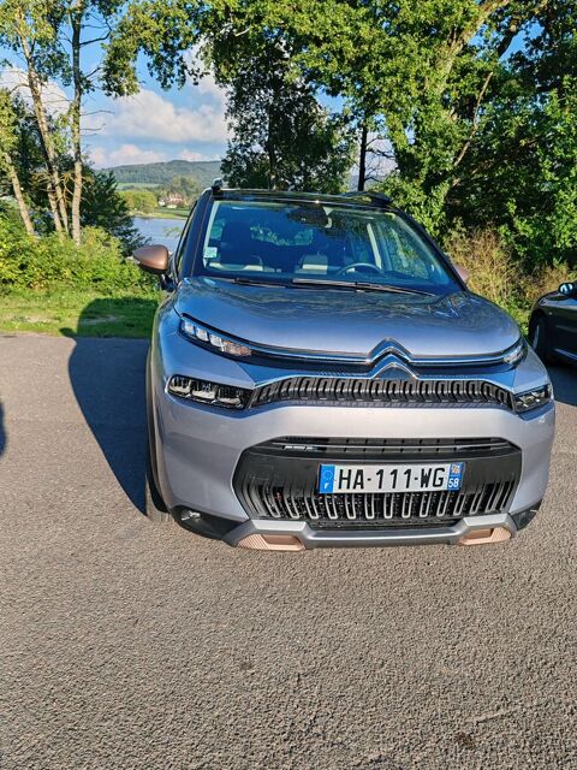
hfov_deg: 51.4
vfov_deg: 65.3
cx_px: 288
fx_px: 600
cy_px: 385
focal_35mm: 27
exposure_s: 1/1000
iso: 50
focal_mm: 6.12
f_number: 1.9
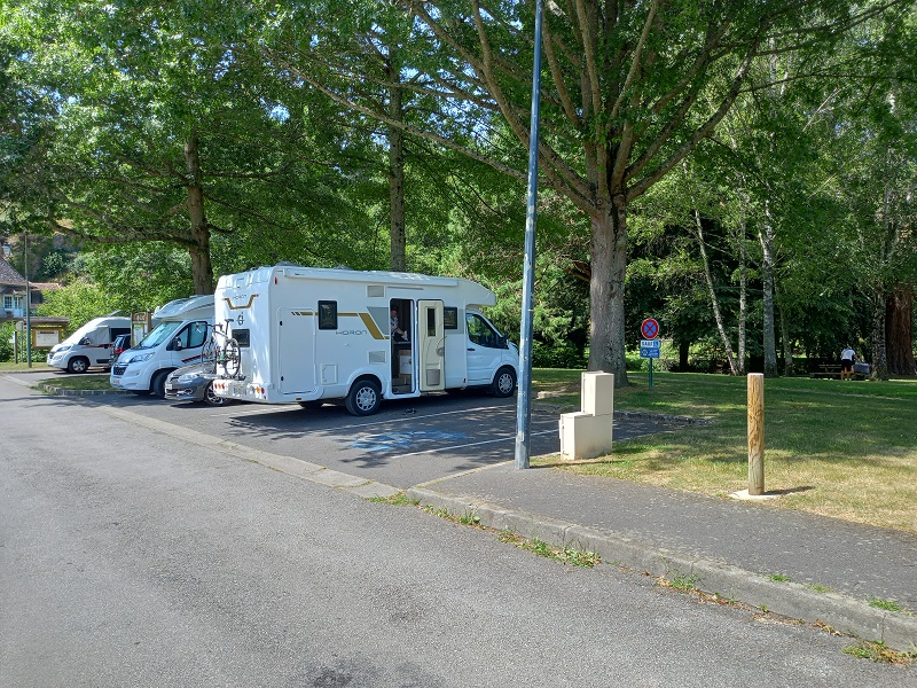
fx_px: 662
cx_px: 458
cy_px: 344
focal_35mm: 25
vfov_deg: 54.9
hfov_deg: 69.4
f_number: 2
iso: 25
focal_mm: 4.6
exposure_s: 1/167
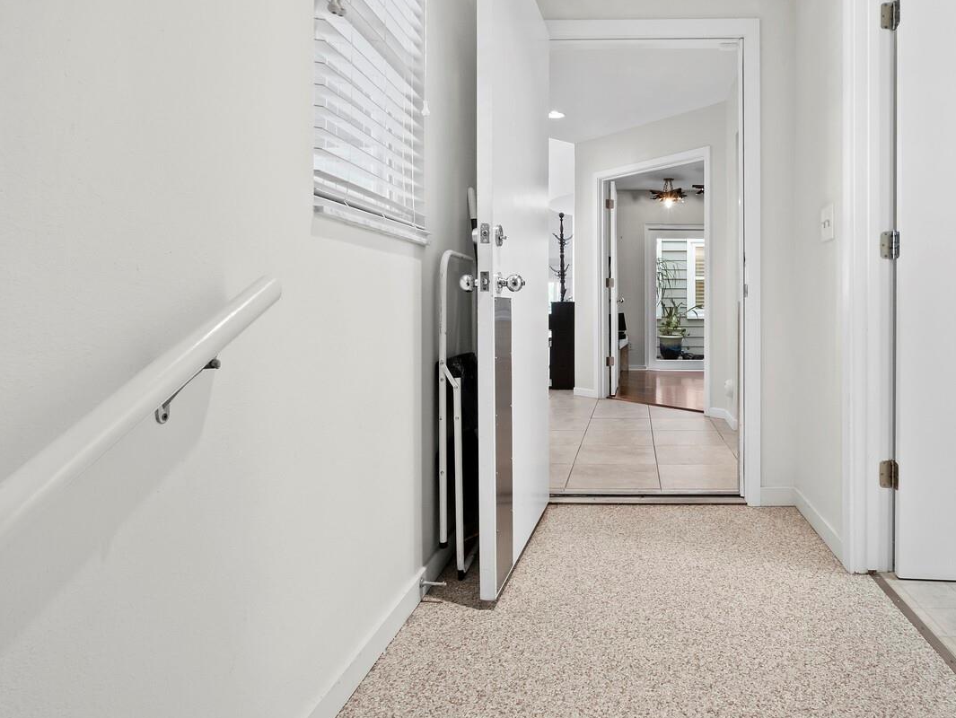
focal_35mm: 21
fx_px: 580
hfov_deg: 77.1
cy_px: 300
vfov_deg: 63.1
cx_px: 616
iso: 320
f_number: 11
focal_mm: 7
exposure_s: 1/1.25
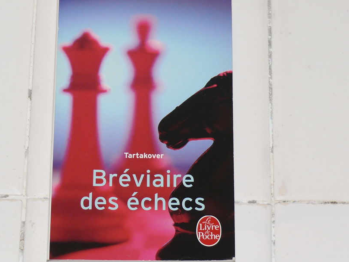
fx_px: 1382
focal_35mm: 137
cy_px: 130
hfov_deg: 14.4
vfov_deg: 10.8
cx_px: 166
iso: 100
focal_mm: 16.4
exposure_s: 1/30
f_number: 3.2
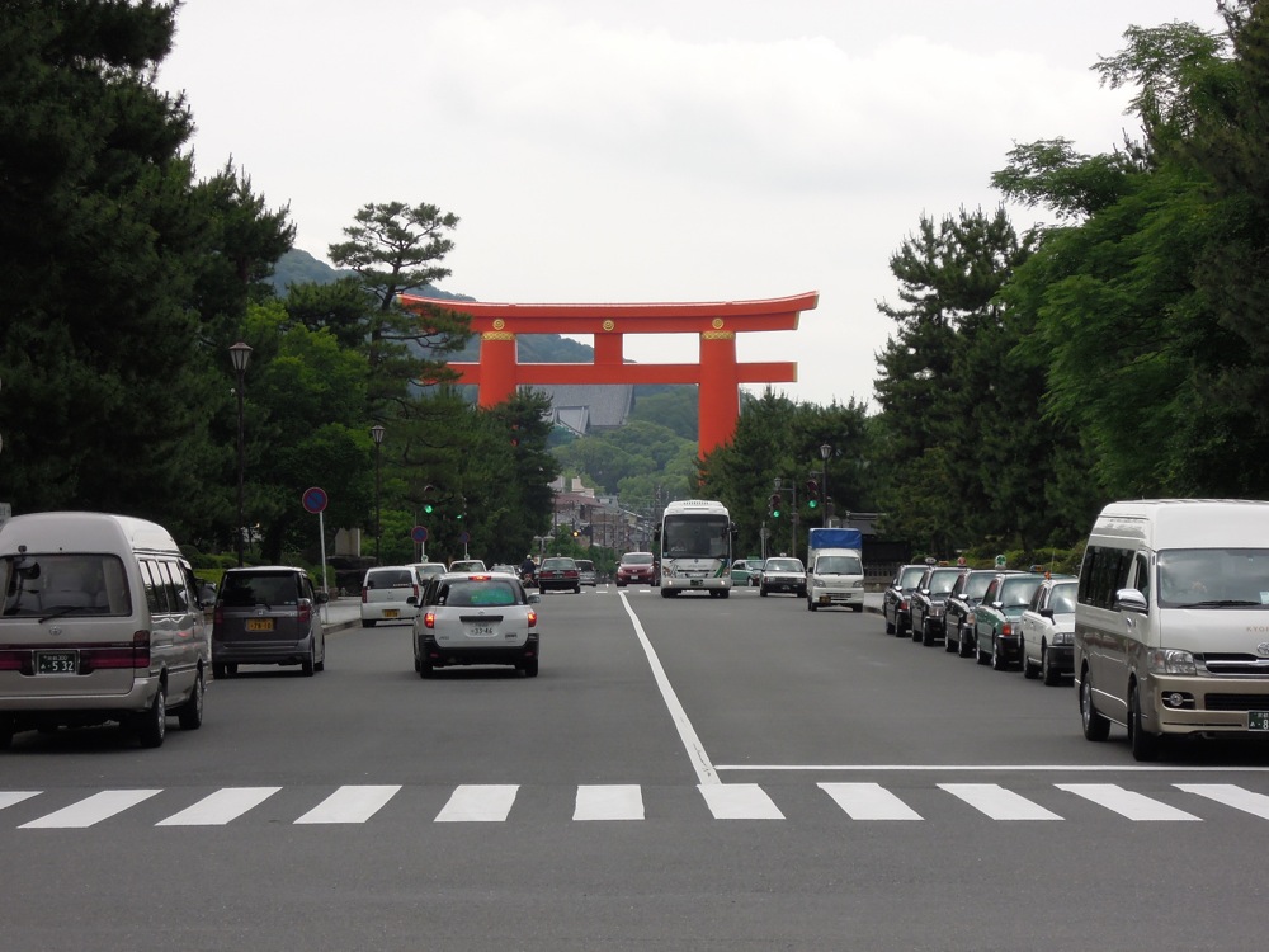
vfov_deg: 14.8
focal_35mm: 100
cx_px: 634
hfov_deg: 19.6
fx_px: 3666
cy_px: 476
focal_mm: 17.9
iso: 160
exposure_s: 1/500
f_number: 4.9
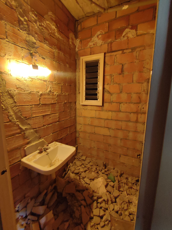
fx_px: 106
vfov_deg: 94.5
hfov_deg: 78.2
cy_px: 115
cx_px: 86
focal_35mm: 16
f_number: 2.2
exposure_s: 1/25
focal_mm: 1.65
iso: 208
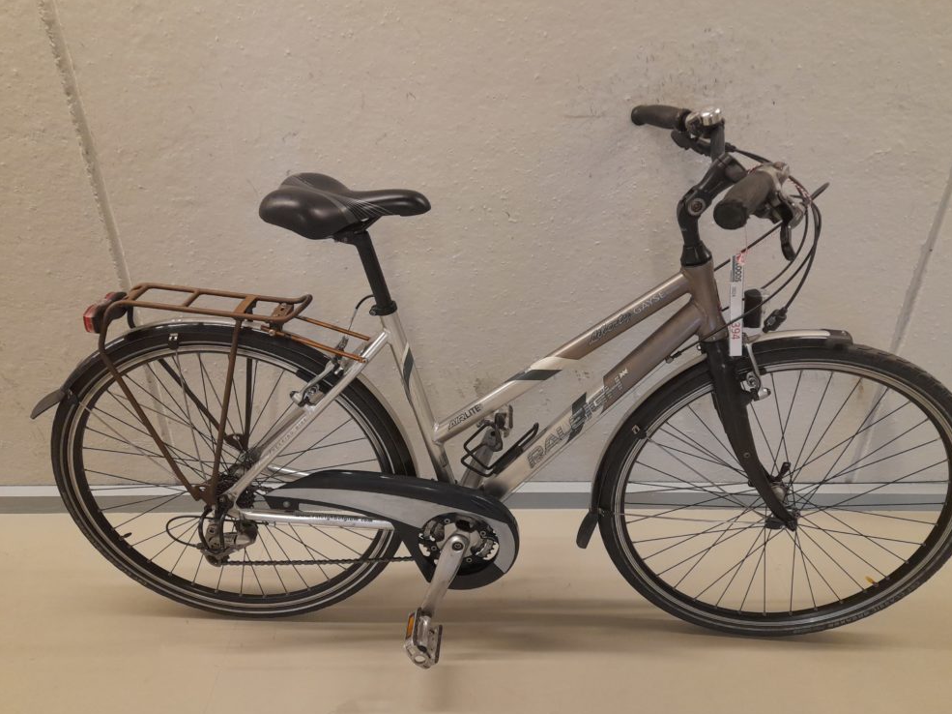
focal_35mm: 26
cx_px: 493
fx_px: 715
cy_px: 347
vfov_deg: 53.0
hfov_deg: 67.3
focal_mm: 4.6
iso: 250
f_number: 2
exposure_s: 1/60
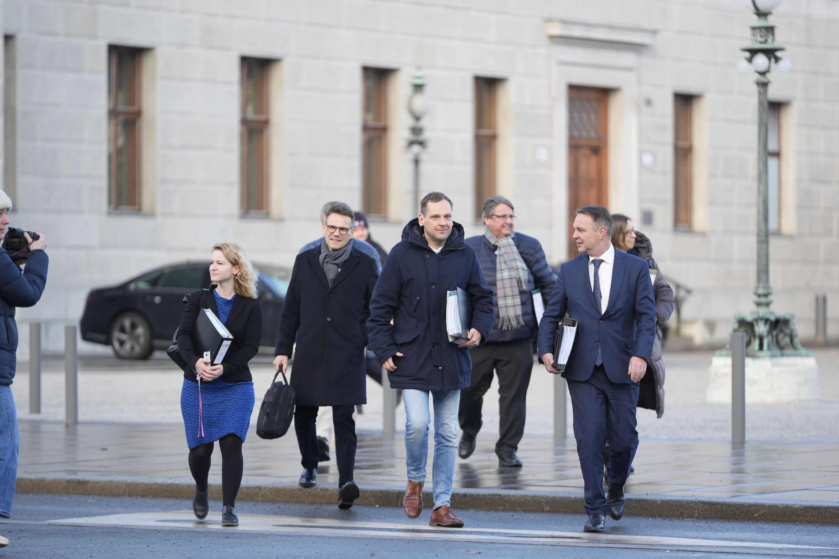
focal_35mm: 184
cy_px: 280
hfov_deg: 11.2
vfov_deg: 7.5
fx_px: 4288
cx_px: 420
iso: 320
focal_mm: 184
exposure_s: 1/640
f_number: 2.8
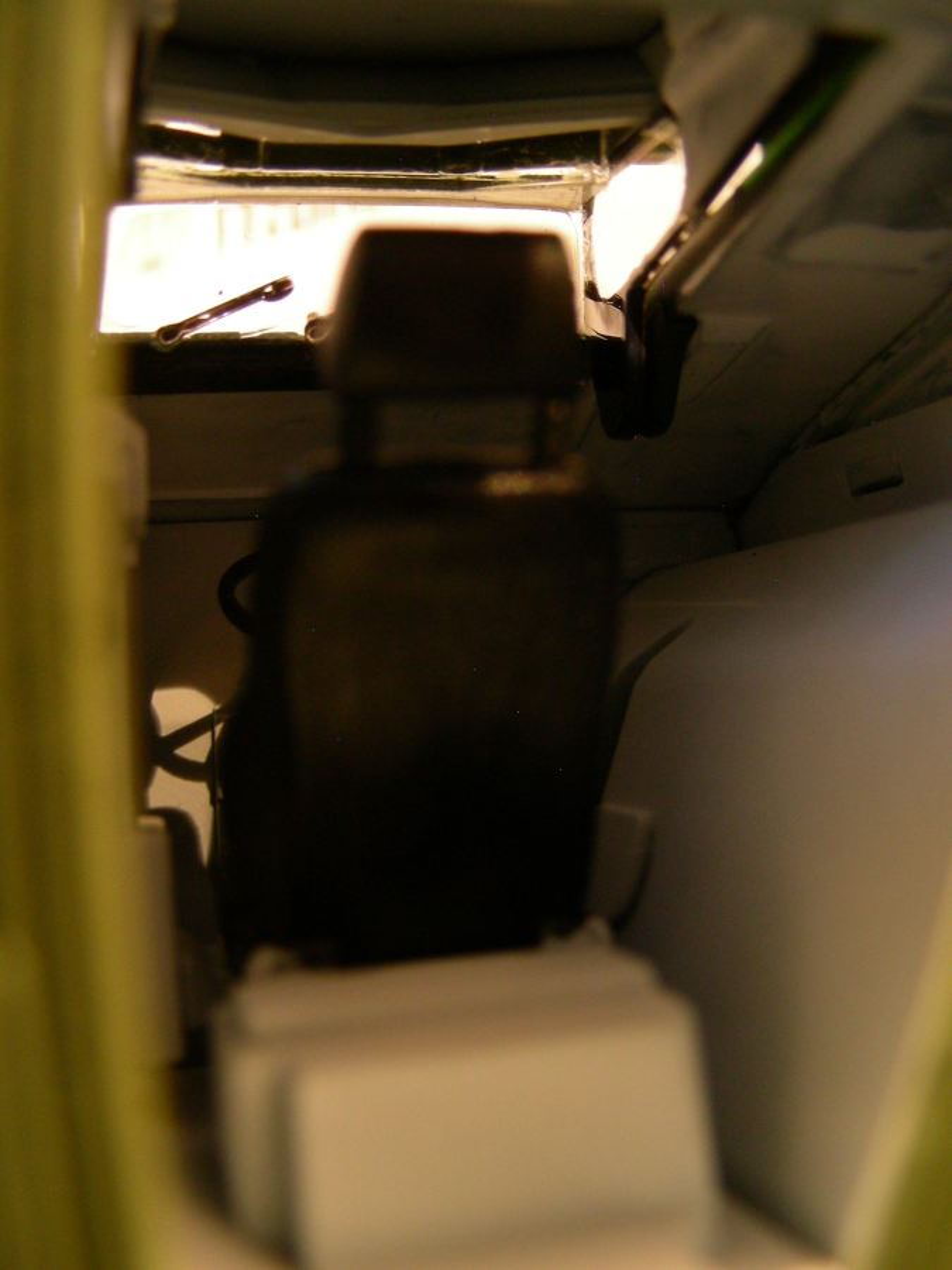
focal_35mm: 38
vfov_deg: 49.0
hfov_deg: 37.7
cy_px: 635
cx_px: 476
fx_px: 1393
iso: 200
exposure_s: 2
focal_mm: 6.3
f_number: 3.5
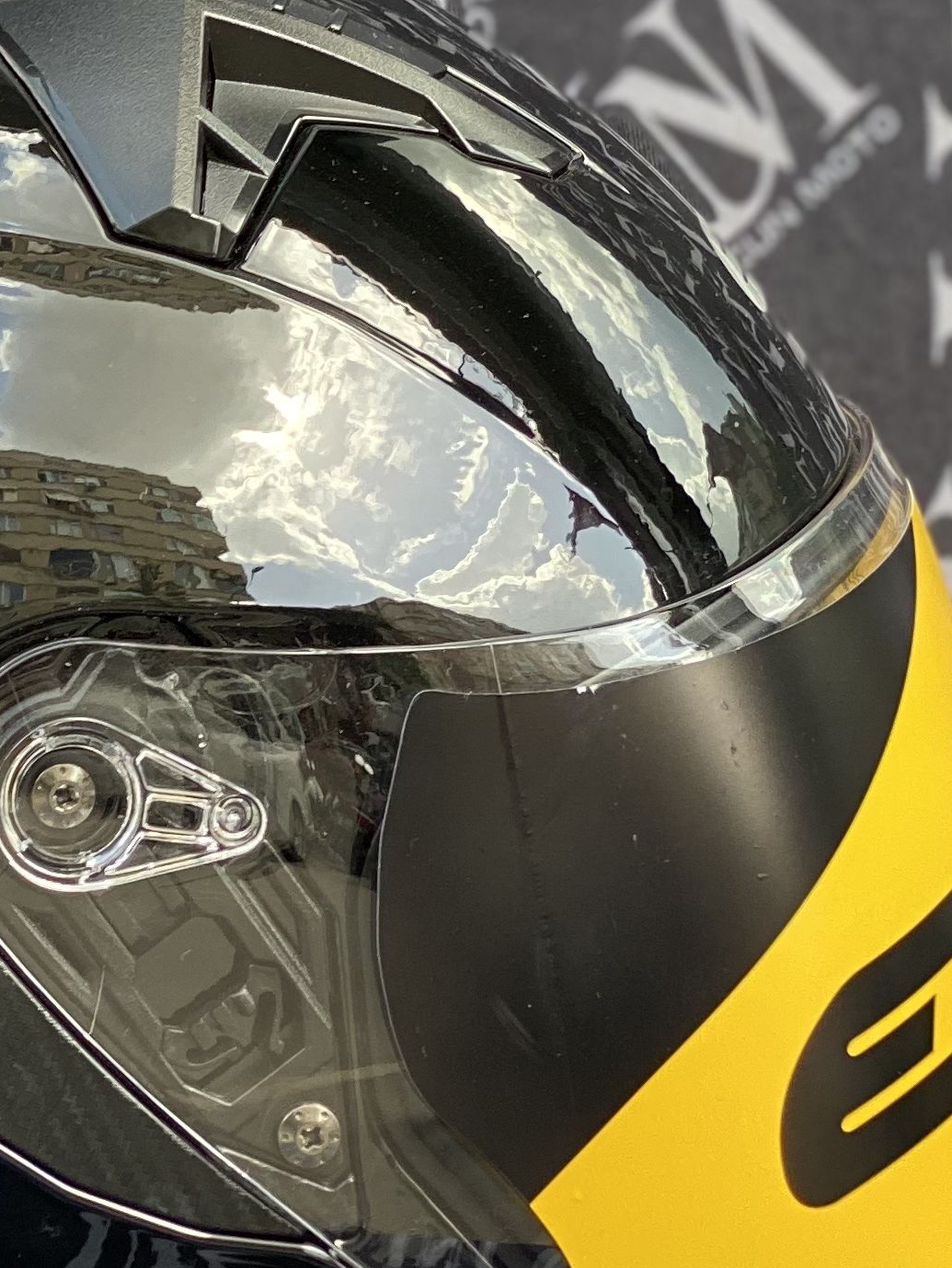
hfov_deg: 9.7
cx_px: -117
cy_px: 227
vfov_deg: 12.9
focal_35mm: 152
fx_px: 5571
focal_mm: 6
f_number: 2
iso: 32
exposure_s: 1/122
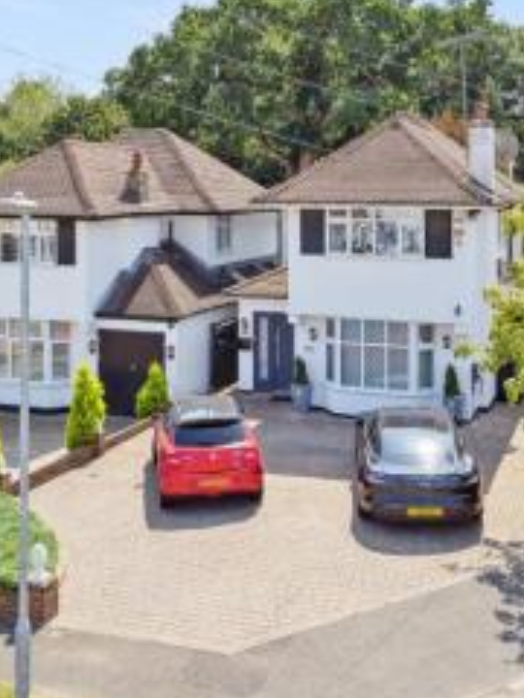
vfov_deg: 46.3
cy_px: 257
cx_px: 307
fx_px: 807
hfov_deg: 35.9
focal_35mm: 40
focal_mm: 21
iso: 640
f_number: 5.6
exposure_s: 1/2000
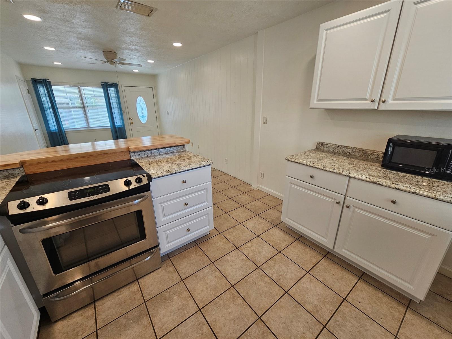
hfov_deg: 106.2
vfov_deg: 89.9
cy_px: 170
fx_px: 170
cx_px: 226
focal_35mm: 13
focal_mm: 2.2
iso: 80
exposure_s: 1/60
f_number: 2.2
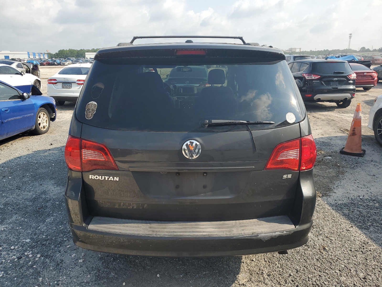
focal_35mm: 26
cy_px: 144
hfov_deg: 67.3
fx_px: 287
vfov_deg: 53.1
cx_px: 191
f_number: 1.5
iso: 50
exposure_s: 1/2000
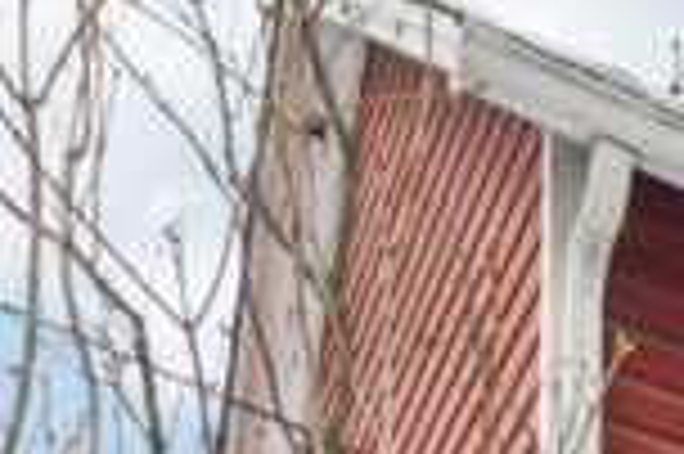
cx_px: 1764
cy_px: 1346
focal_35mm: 108
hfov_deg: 12.9
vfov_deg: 9.8
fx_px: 2050
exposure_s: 1/60
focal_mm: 16
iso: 100
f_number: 8
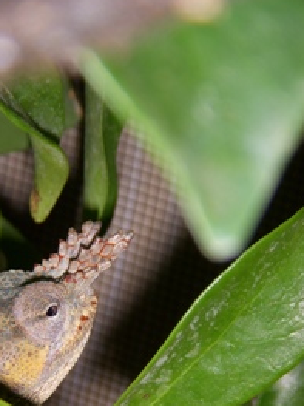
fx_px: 2273
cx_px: 52
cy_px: 326
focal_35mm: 194
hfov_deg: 7.6
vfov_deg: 10.2
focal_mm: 18.9
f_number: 4.2
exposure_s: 1/60
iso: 100
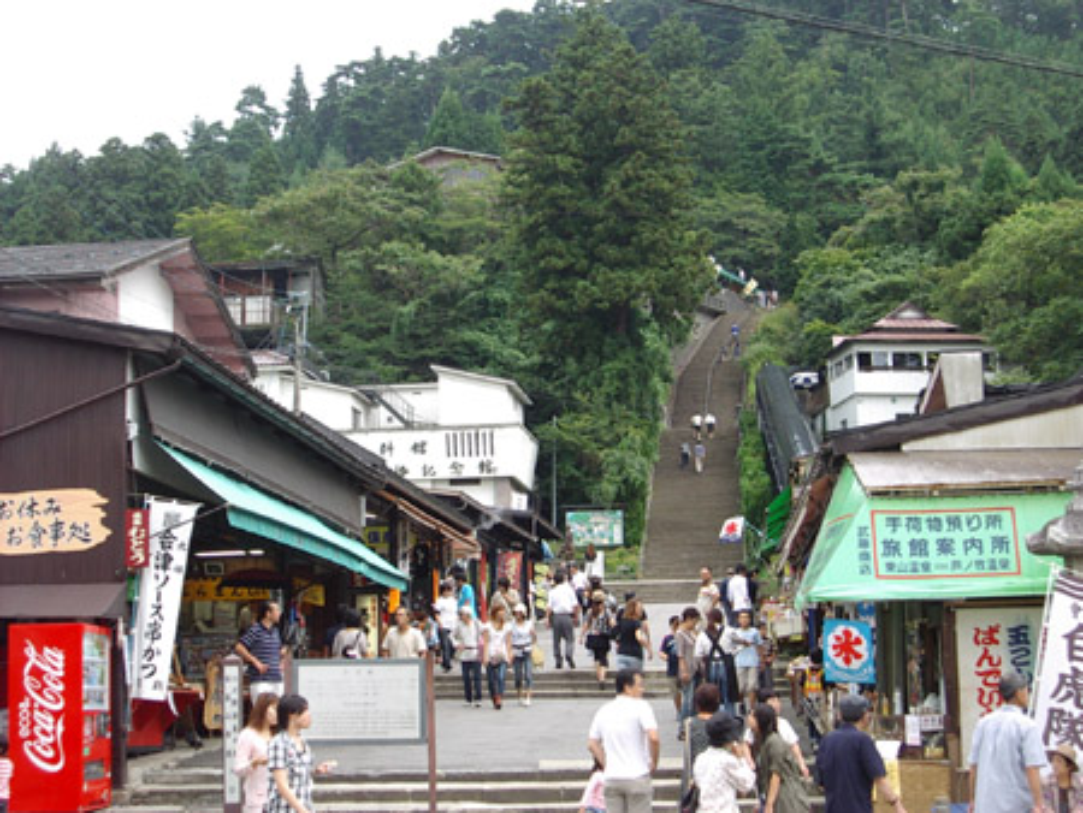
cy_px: 406
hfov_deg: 30.7
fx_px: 1972
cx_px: 542
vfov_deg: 23.3
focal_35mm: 63
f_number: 3.4
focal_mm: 9.6
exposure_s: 1/100
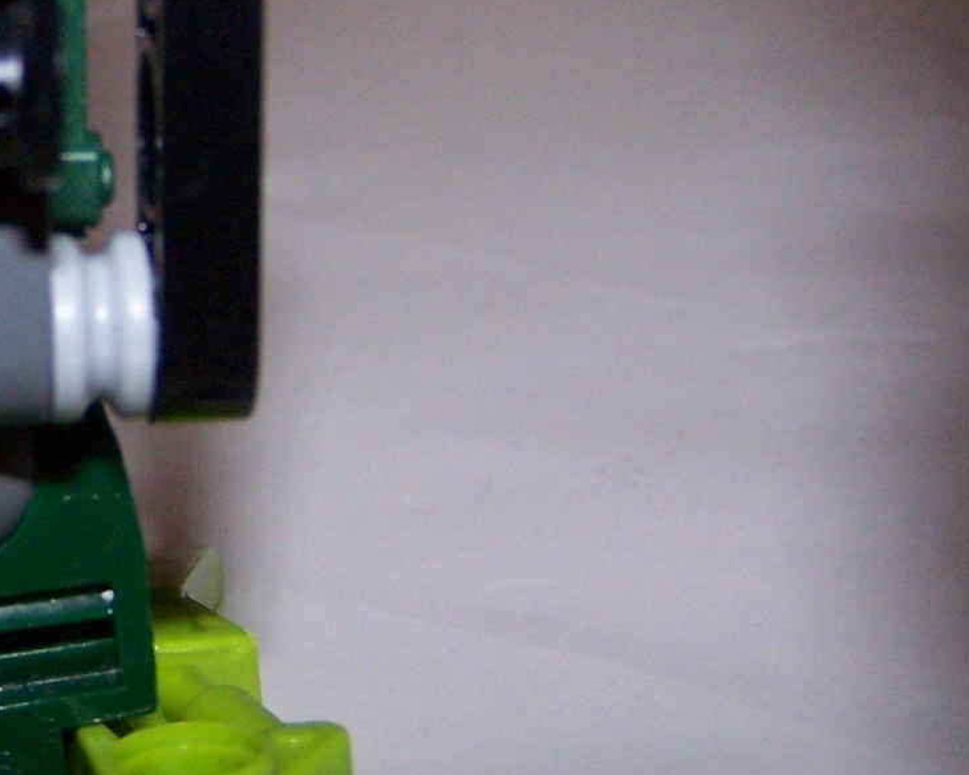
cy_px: 165
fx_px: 2983
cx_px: -68
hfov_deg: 17.9
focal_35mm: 104
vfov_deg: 14.7
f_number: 2.8
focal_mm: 6.3
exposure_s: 1/60
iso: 140
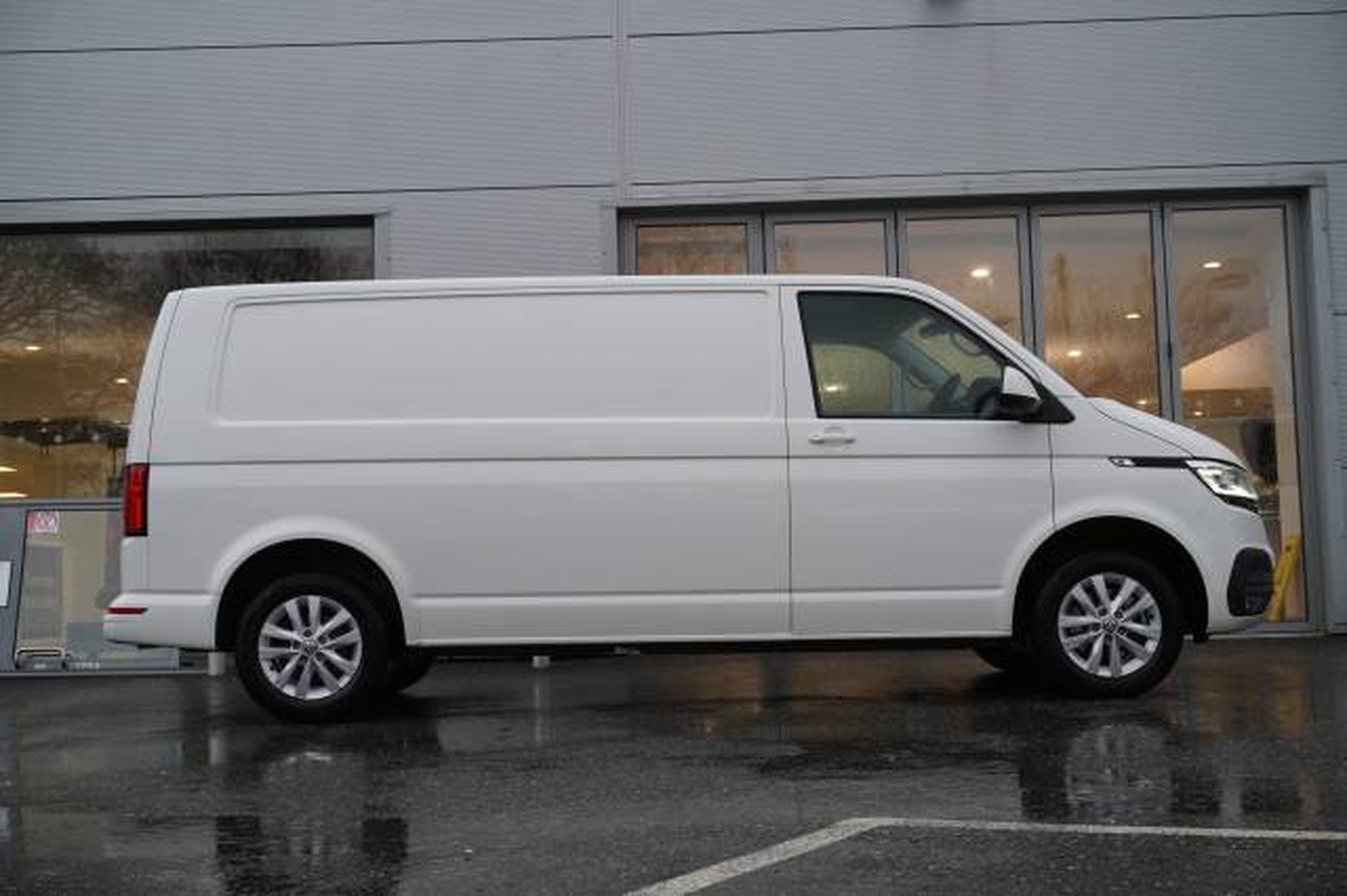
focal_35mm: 44
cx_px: 674
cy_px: 448
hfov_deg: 45.0
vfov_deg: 30.8
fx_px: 1627
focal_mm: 29
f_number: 5.6
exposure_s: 1/125
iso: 1250
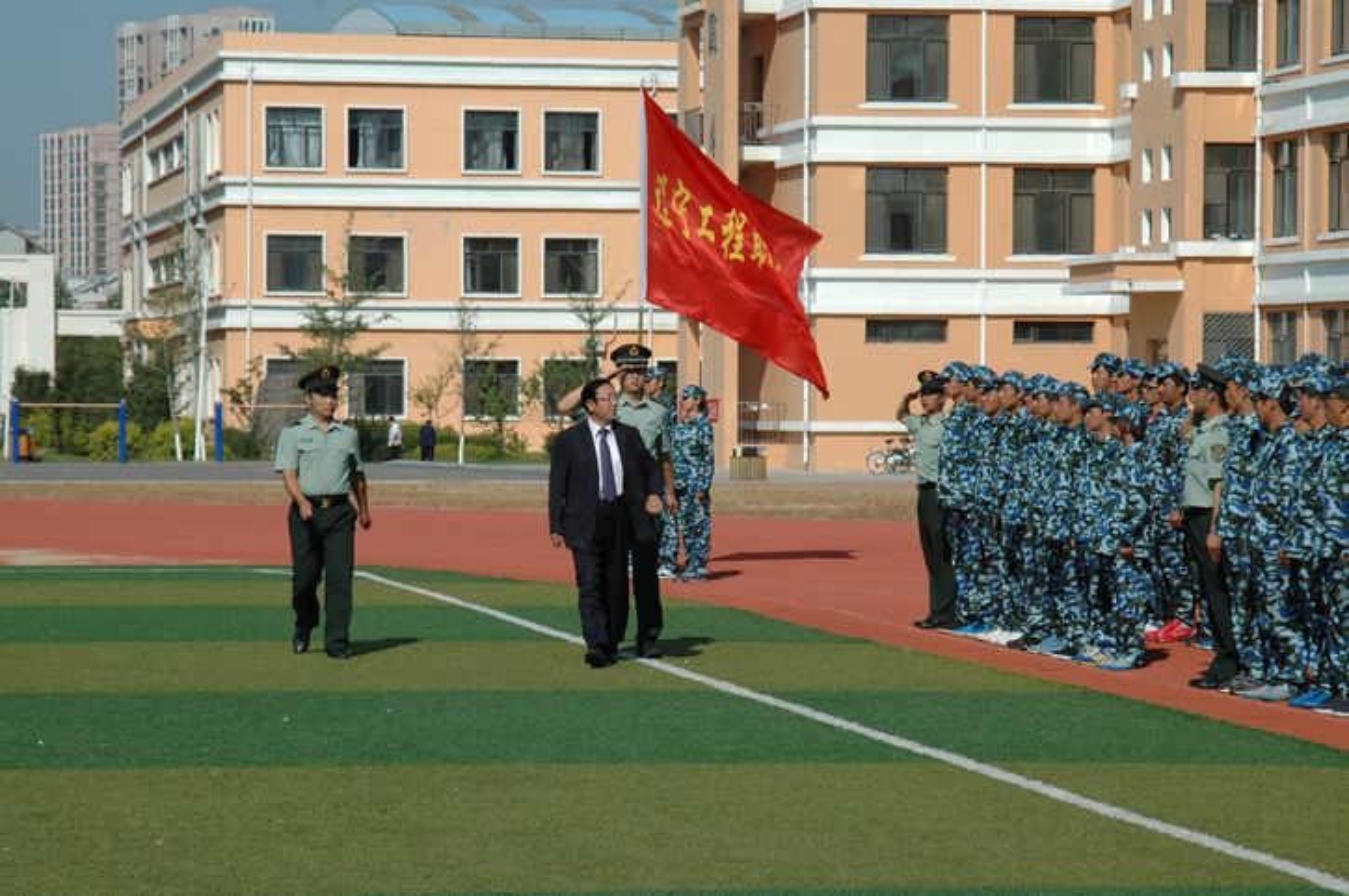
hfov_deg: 24.2
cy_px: 448
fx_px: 3145
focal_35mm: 84
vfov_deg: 16.2
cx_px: 674
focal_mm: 56
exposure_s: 1/400
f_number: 10
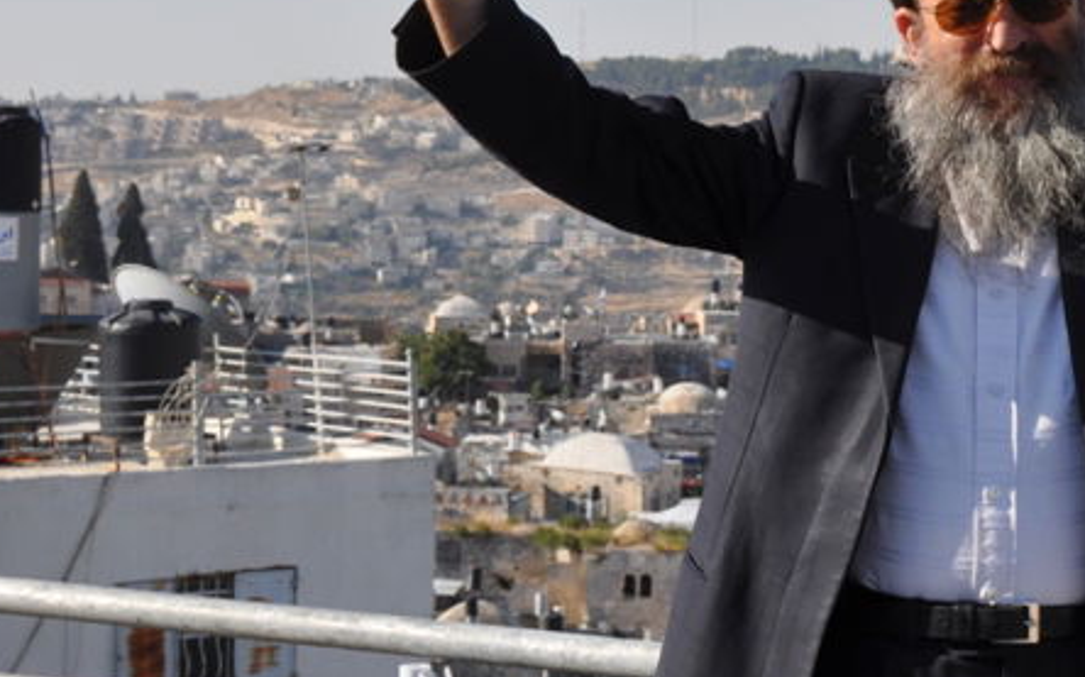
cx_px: 1056
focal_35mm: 141
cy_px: 188
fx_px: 4167
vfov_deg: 9.3
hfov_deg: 14.6
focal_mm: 40
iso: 200
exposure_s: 1/200
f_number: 16
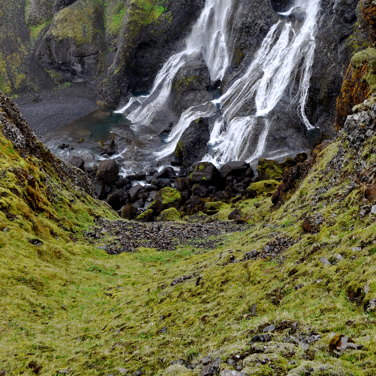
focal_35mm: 45
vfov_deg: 35.3
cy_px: 36
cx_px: 223
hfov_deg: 37.4
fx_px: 553
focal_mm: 18
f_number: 6.3
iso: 200
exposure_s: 1/160
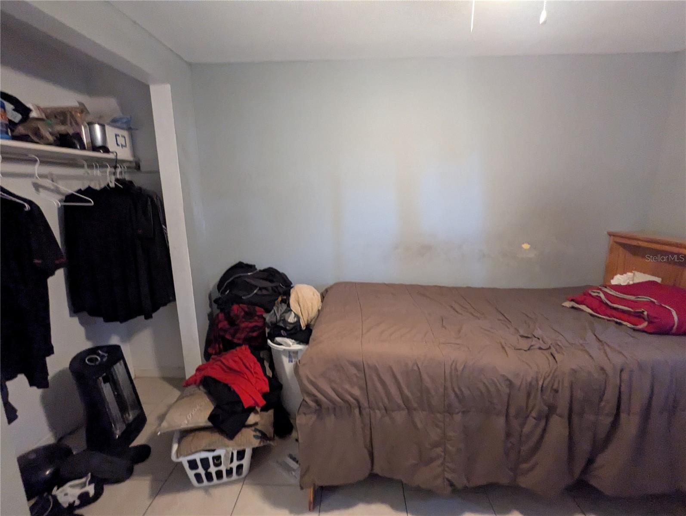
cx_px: 343
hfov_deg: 94.4
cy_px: 258
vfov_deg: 78.2
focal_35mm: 16
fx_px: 318
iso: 2209
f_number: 2.2
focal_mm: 2.35
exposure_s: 1/23.8
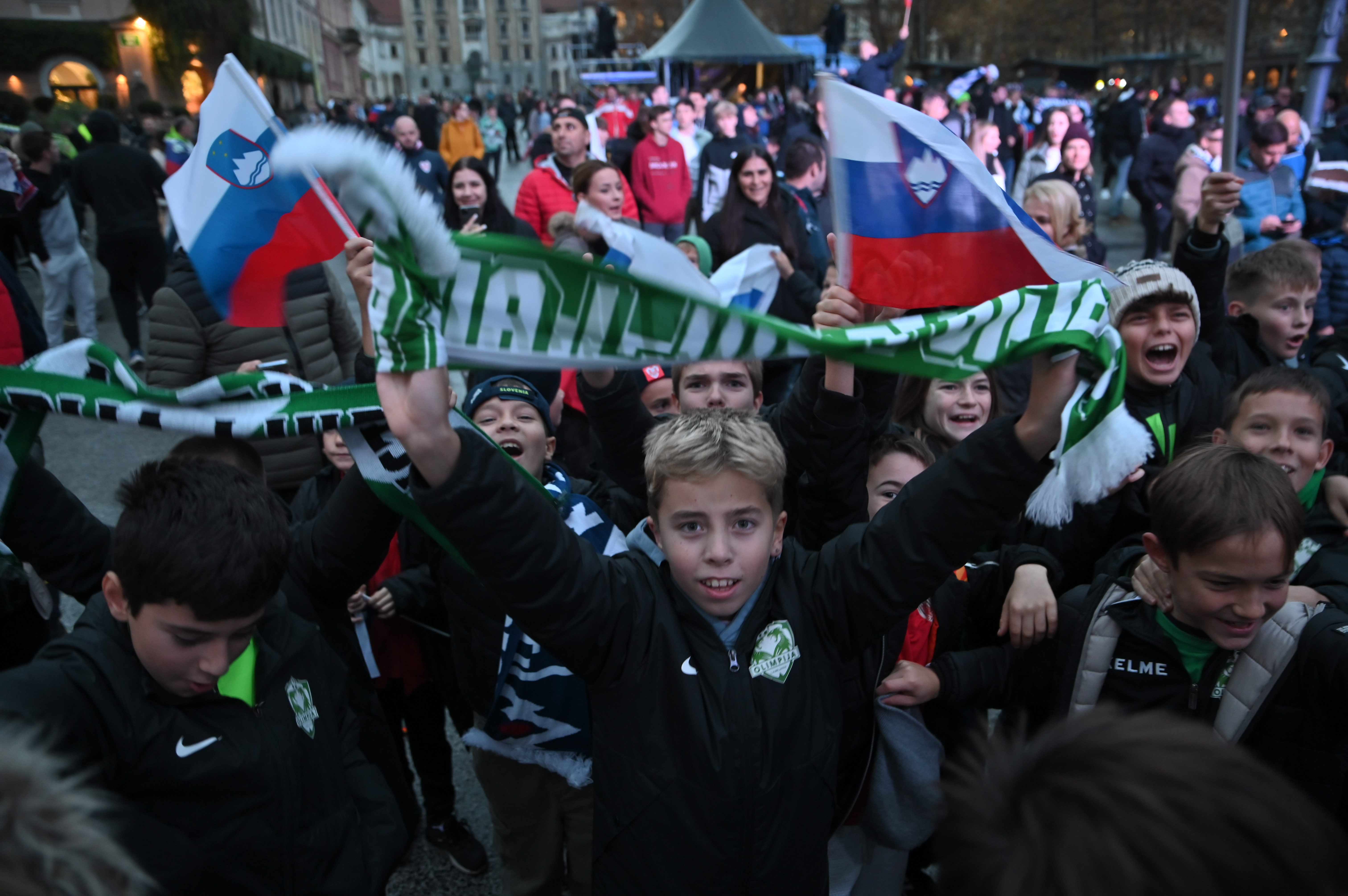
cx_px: 674
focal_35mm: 24
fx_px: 898
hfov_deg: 73.8
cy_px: 448
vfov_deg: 53.1
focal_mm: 24
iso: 1600
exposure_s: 1/125
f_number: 2.8
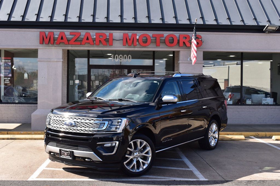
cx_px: 140
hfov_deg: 38.9
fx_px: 397
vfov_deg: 26.5
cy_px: 93
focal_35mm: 51
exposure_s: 1/320
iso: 400
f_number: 10
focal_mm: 34
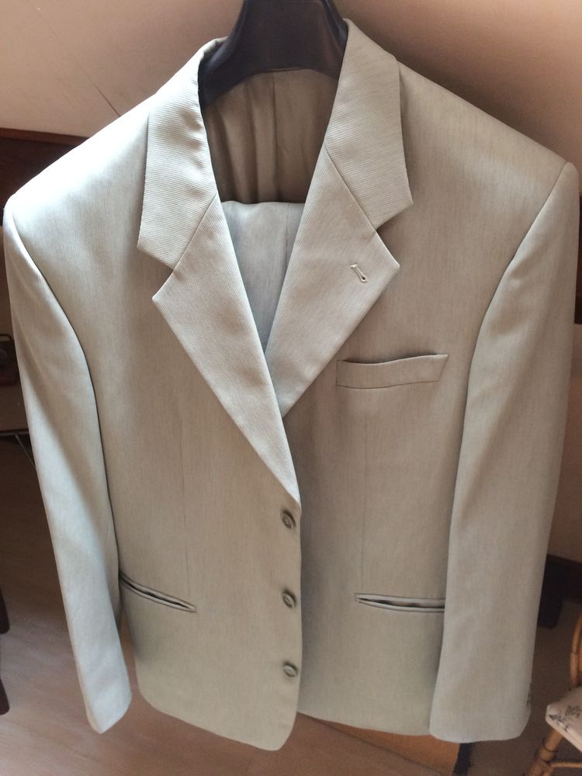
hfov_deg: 48.2
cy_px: 388
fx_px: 650
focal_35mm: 29
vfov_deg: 61.7
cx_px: 291
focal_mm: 4.15
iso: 125
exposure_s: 1/33
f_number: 2.2
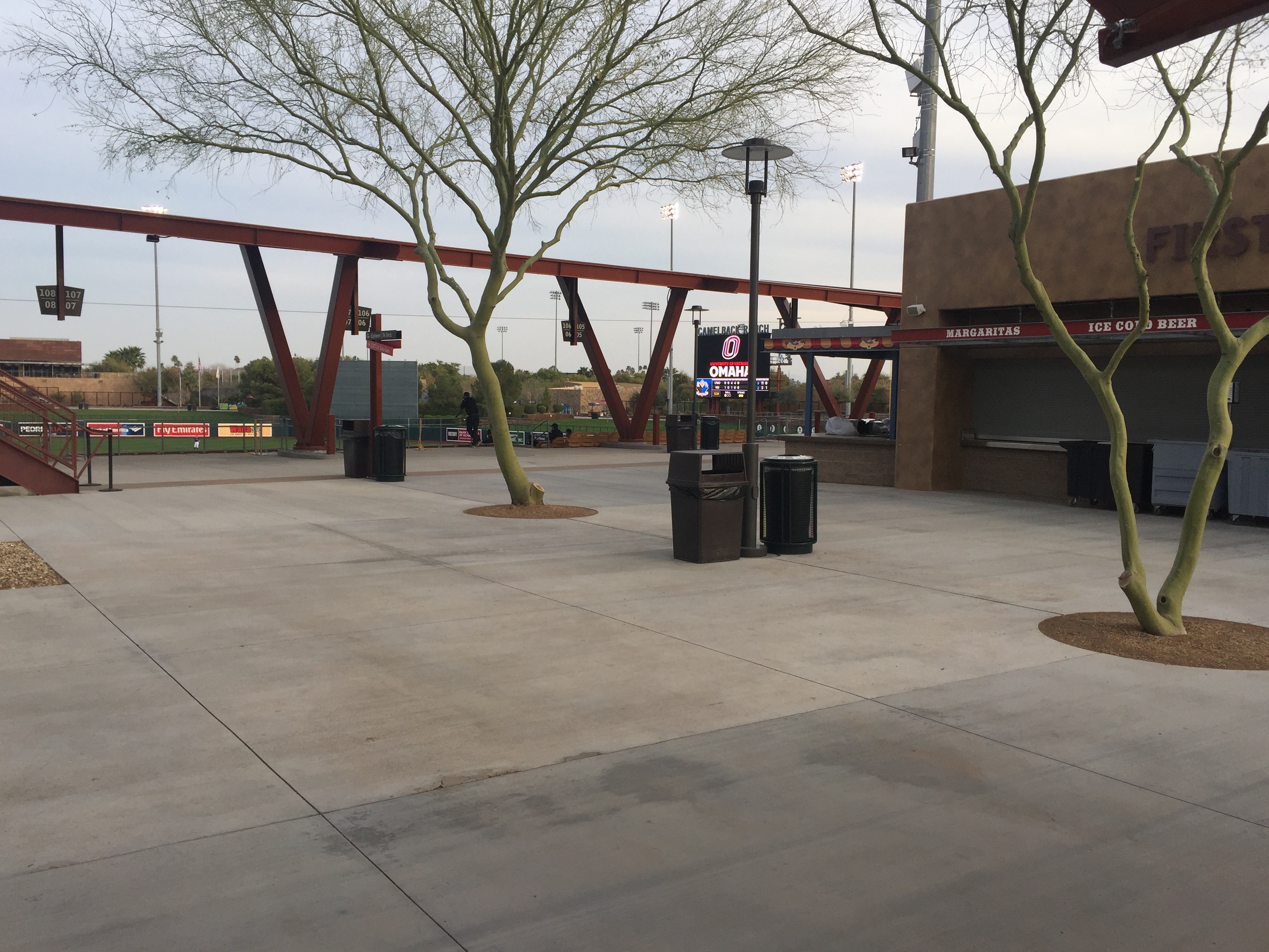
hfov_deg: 60.0
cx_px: 631
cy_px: 479
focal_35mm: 30
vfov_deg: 46.8
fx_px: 1100
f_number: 2.2
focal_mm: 4.15
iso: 32
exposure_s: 1/618
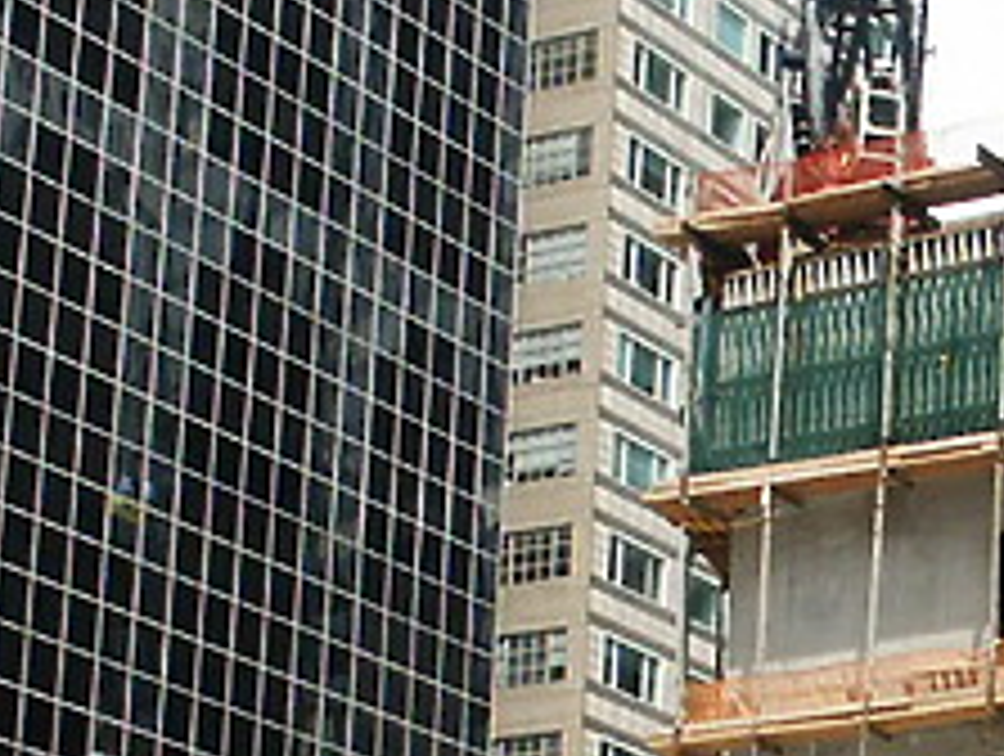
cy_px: 907
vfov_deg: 10.4
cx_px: 1238
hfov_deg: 13.5
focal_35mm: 141
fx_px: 4096
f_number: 6.7
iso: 64
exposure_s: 1/125
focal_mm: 7.18
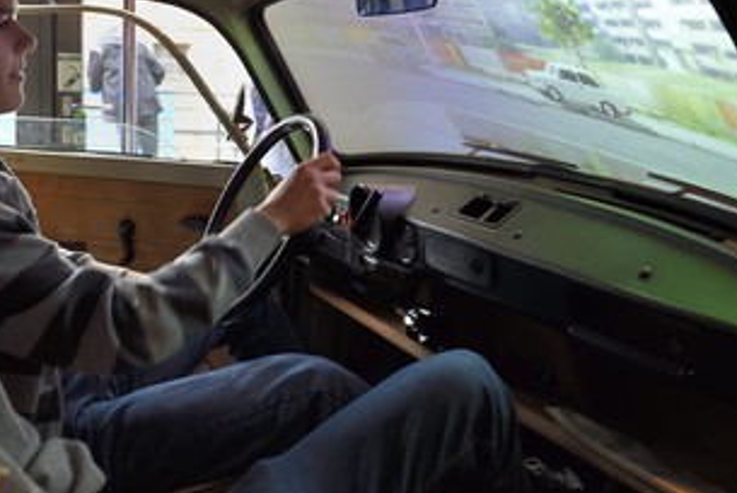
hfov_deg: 57.1
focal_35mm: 33
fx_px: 676
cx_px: 333
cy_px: 191
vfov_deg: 39.8
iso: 1600
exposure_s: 1/50
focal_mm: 24
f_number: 5
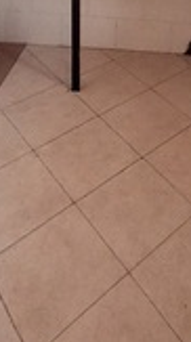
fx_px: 444
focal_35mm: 49
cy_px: -98
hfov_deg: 23.5
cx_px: 179
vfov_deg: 32.3
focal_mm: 1.64
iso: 160
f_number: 2.2
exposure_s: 1/40
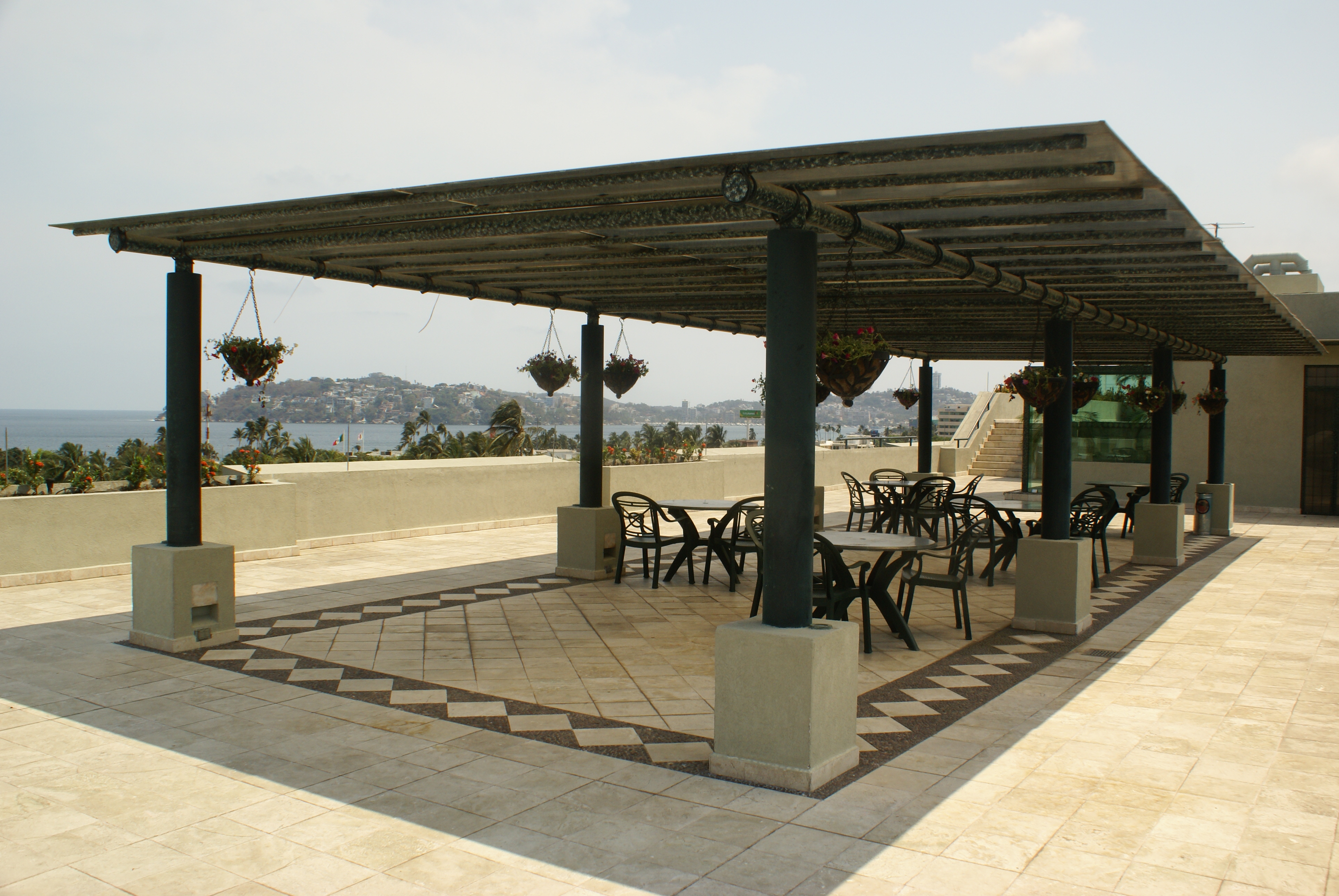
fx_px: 1117
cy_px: 448
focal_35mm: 30
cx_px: 670
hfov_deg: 61.9
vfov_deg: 43.7
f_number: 9
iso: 200
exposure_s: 1/160
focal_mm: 20
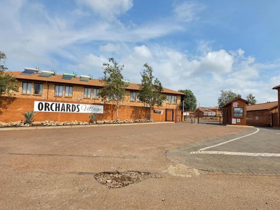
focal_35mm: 15
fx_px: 121
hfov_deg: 97.6
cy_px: 111
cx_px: 158
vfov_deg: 81.7
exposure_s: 1/2145
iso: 32
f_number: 1.9
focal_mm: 2.2
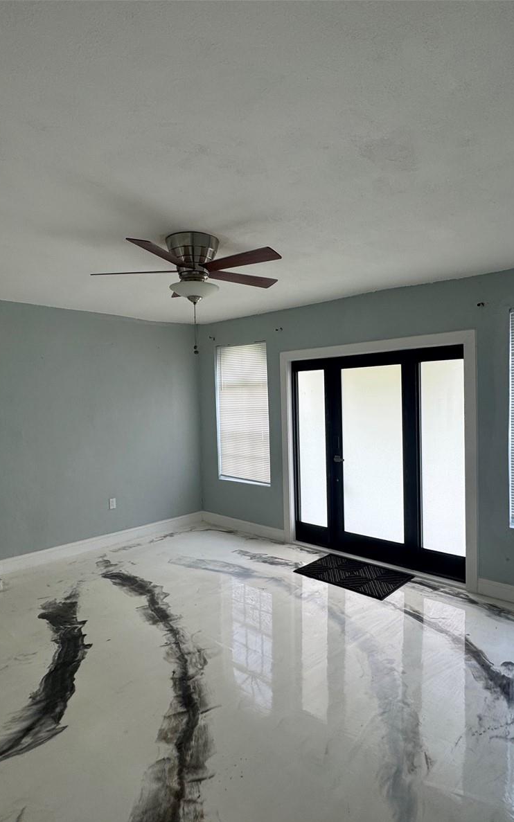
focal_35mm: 20
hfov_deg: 59.6
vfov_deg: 85.1
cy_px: 415
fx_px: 448
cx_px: 267
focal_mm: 2.22
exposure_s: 1/120
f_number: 2.2
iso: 50
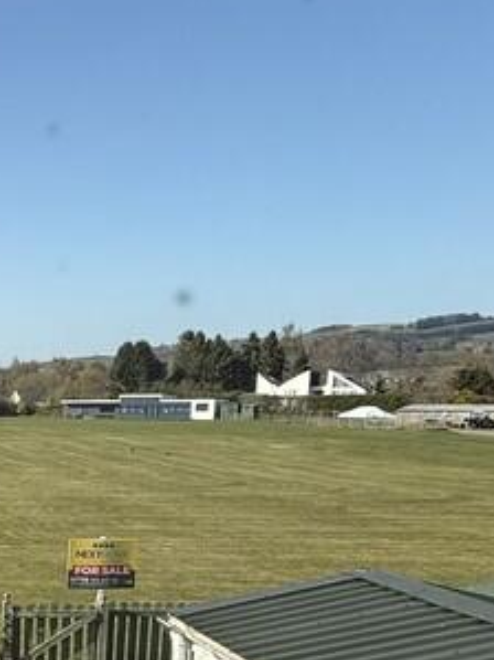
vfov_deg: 38.1
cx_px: -282
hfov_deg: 23.2
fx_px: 914
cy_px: 536
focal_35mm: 48
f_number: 2.2
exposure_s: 1/1235
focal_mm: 2.22
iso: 50
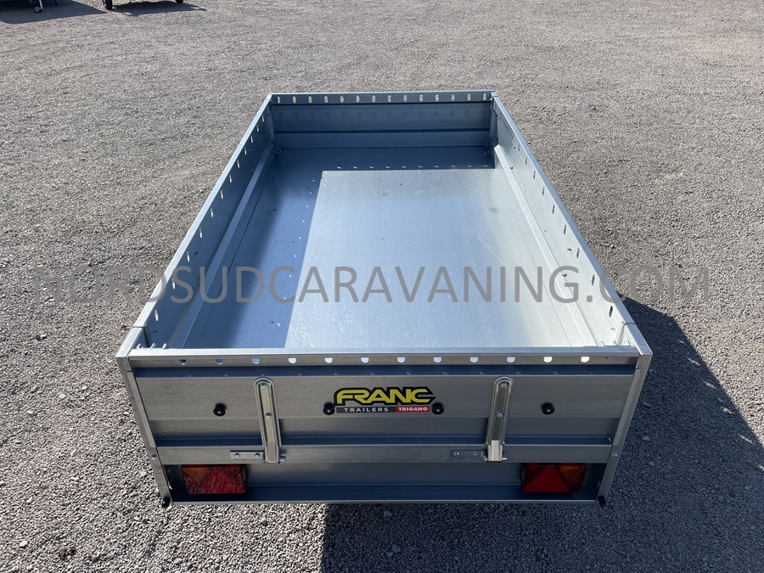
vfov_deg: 53.1
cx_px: 382
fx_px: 574
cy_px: 286
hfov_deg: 67.3
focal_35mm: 26
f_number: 1.6
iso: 32
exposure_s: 1/4831
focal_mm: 4.2
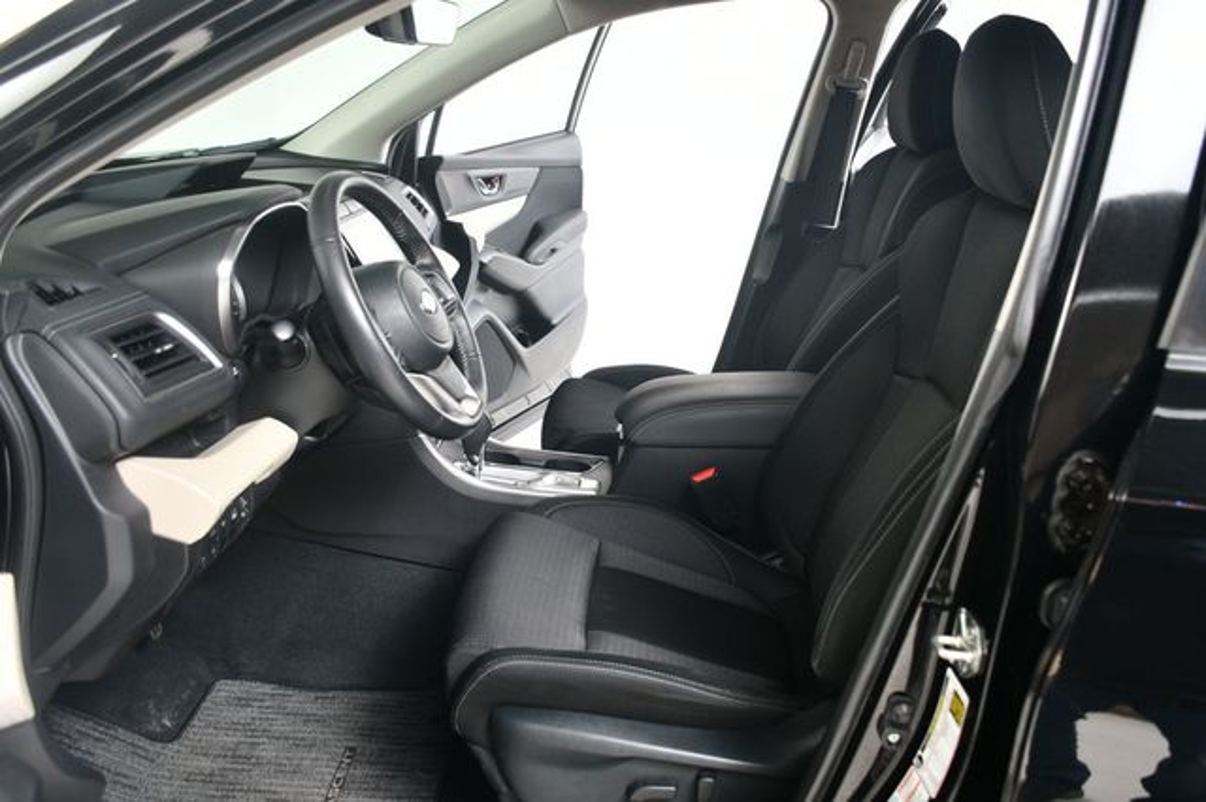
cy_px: 401
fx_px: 1004
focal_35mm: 30
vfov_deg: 43.6
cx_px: 603
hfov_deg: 62.0
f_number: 3.5
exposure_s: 1/160
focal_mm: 20
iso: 100
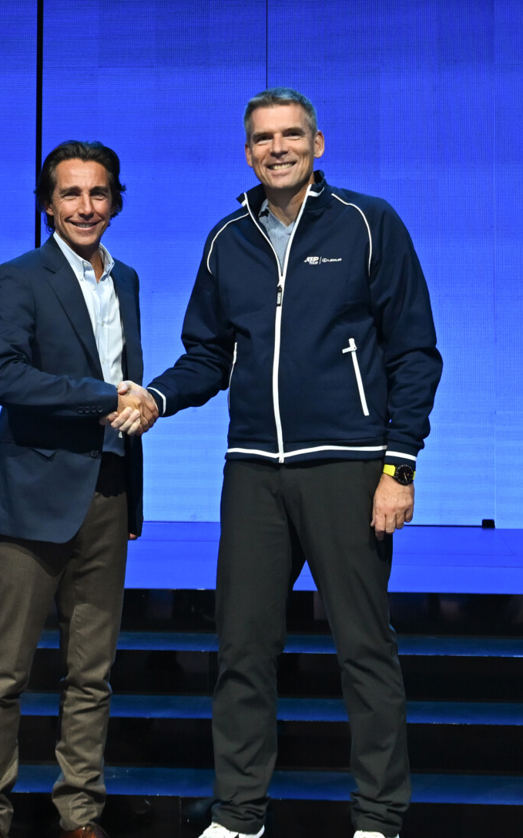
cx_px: 139
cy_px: 189
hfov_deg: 12.6
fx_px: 2361
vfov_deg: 19.9
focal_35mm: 104
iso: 1250
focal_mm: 34.5
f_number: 4
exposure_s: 1/125
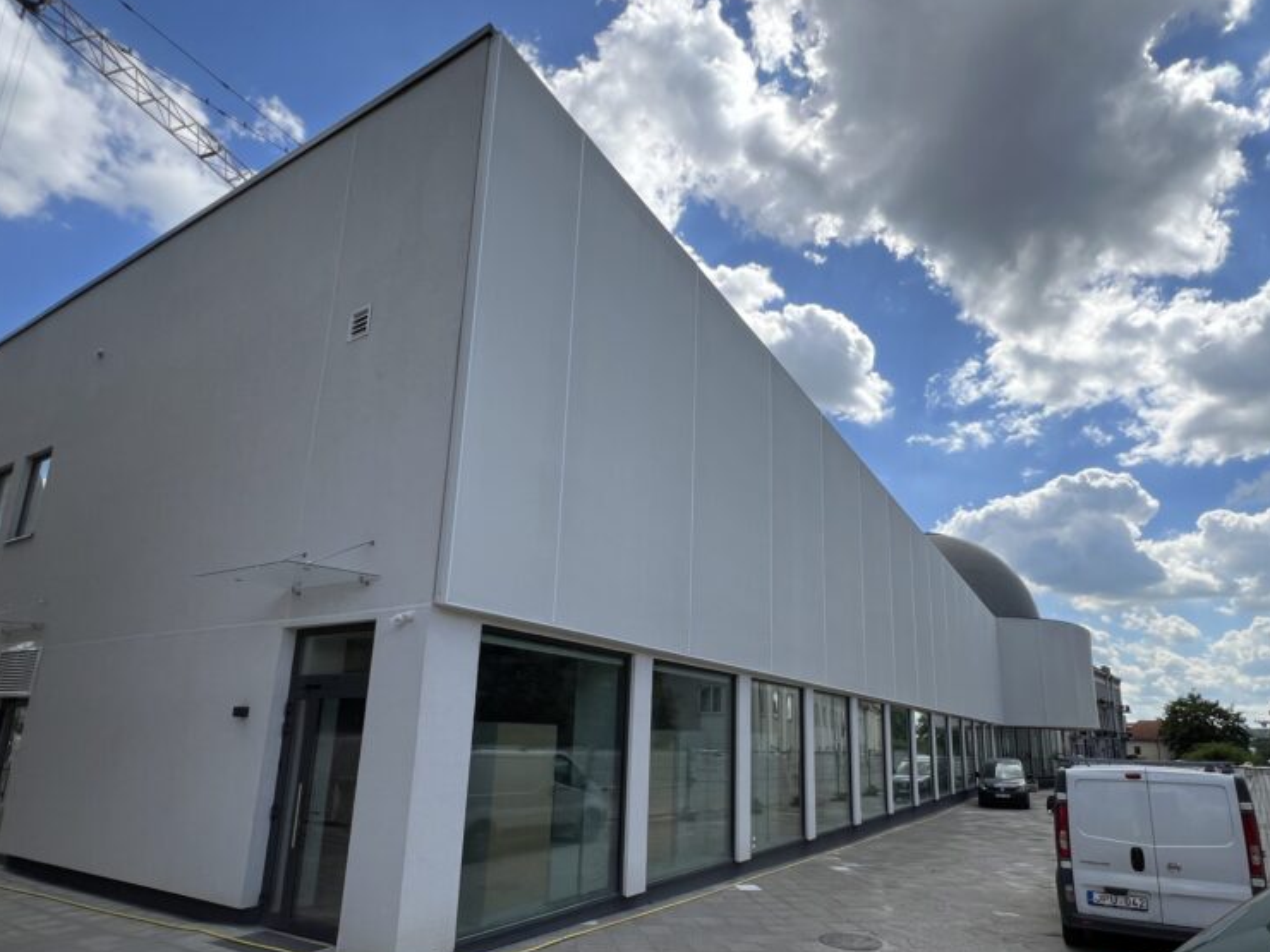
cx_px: 704
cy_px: 588
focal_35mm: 18
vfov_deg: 70.6
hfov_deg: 87.4
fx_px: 660
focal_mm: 1.57
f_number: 1.8
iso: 32
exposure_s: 1/1340
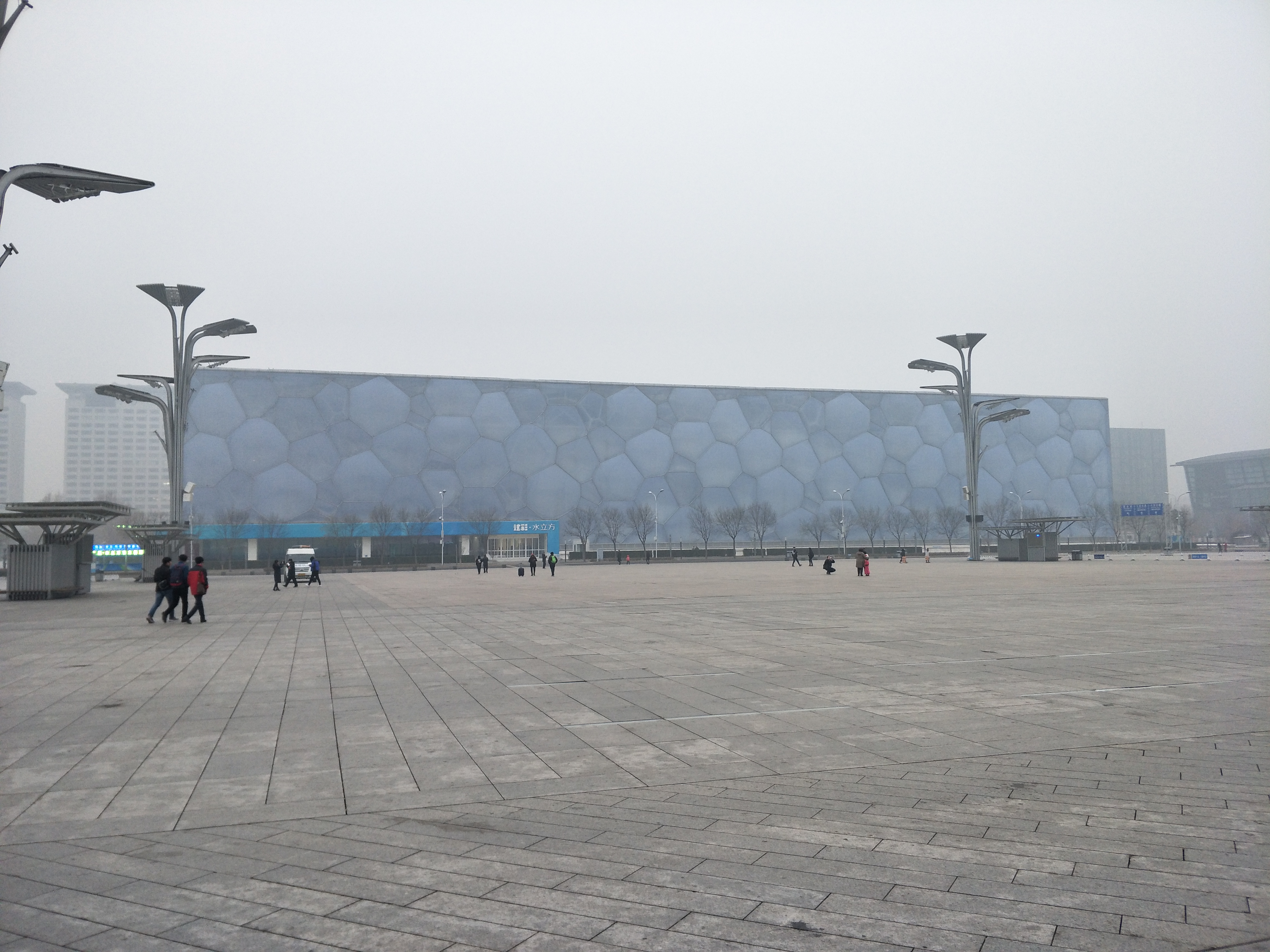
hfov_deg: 71.6
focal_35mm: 24
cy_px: 476
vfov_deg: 56.8
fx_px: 881
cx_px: 635
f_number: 1.7
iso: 55
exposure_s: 1/50
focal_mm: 4.1
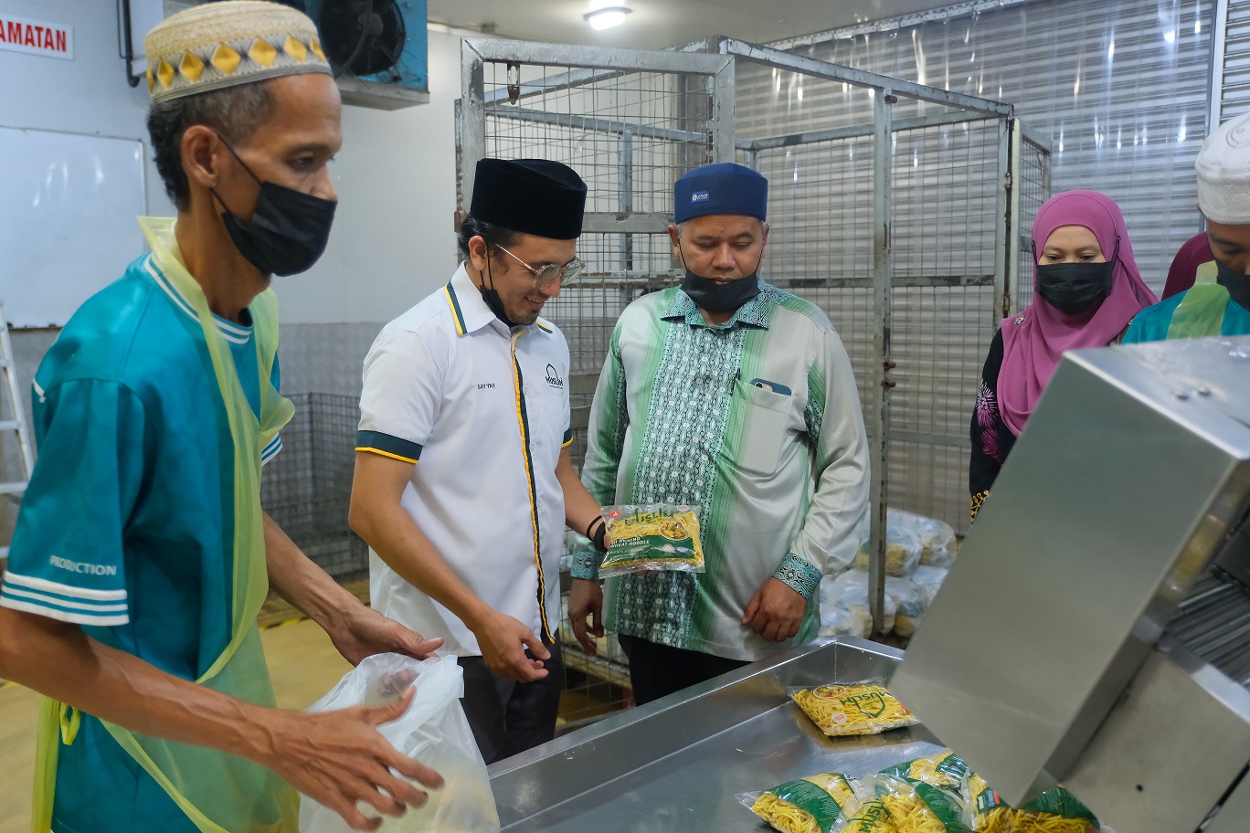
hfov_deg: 60.3
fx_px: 1076
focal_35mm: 31
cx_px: 625
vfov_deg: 42.3
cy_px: 416
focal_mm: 20.6
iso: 2500
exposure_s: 1/125
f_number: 2.8
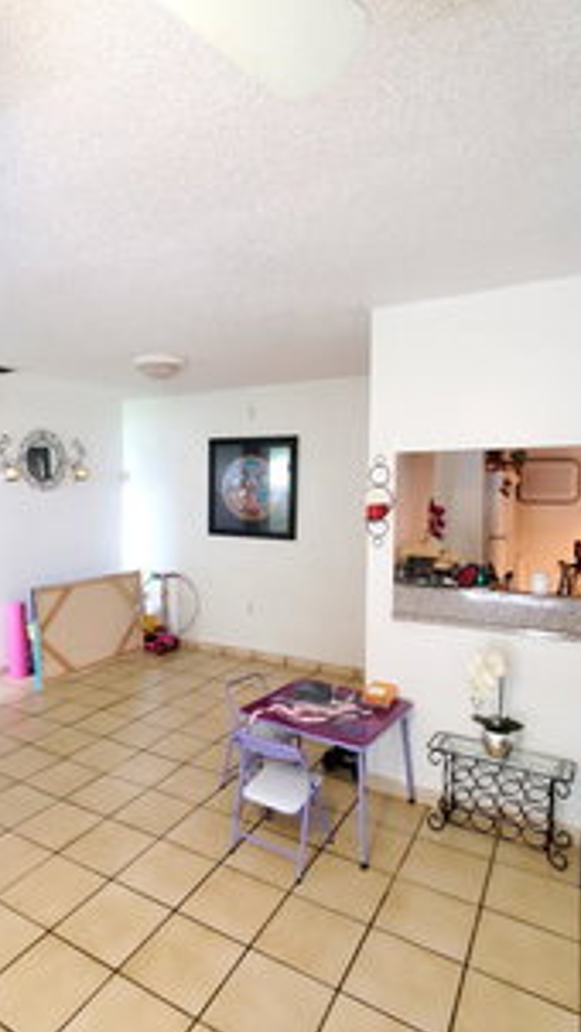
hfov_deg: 55.0
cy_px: 513
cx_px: 203
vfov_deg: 86.6
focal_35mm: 20
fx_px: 547
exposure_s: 1/11
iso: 800
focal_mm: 1.8
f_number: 2.2
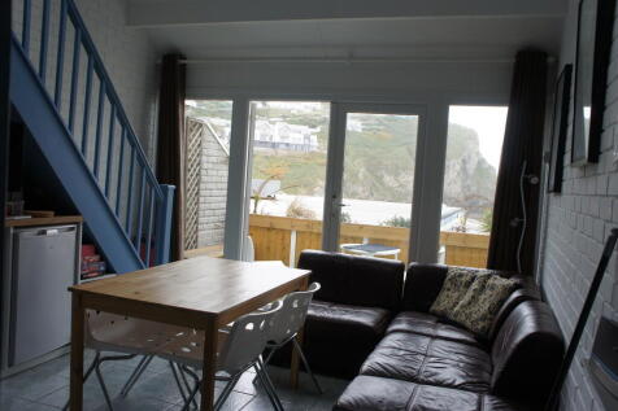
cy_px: 206
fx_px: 515
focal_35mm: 30
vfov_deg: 43.6
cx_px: 309
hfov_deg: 61.9
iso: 200
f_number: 6.3
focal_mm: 20
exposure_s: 1/100
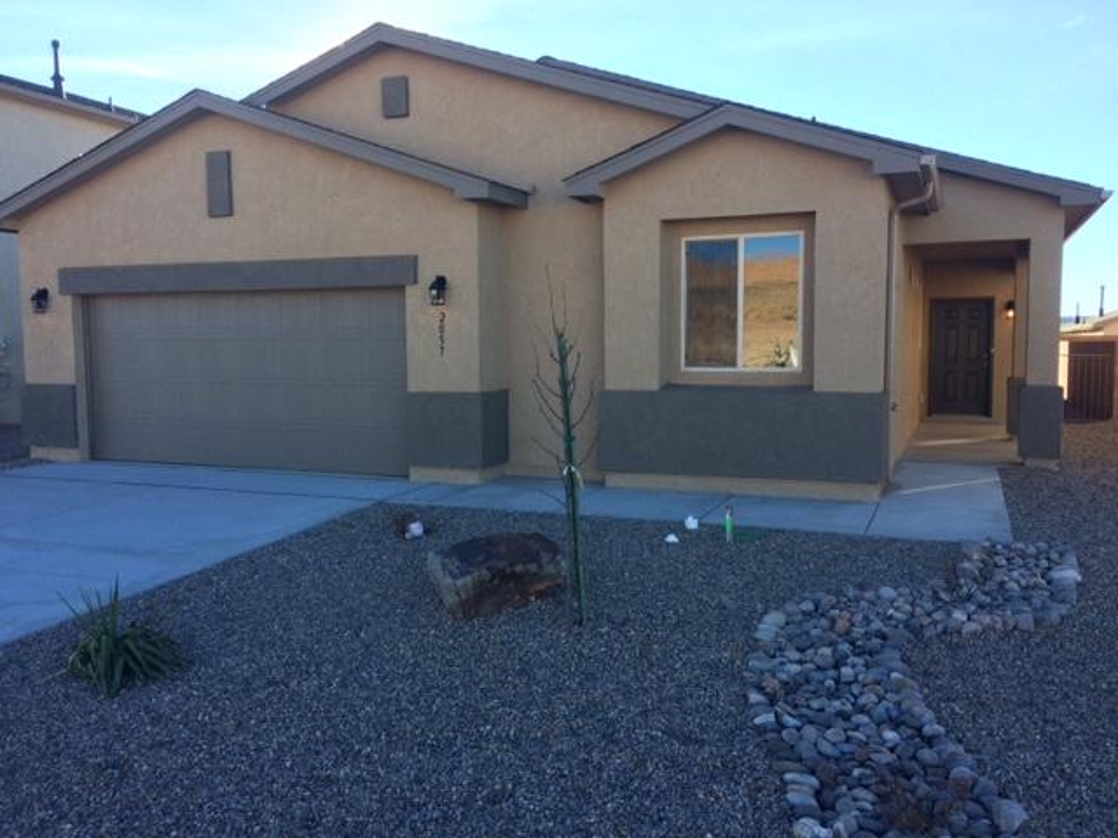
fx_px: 937
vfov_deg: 48.2
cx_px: 559
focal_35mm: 29
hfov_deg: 61.7
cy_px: 419
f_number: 2.2
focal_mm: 4.15
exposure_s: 1/461
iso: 32
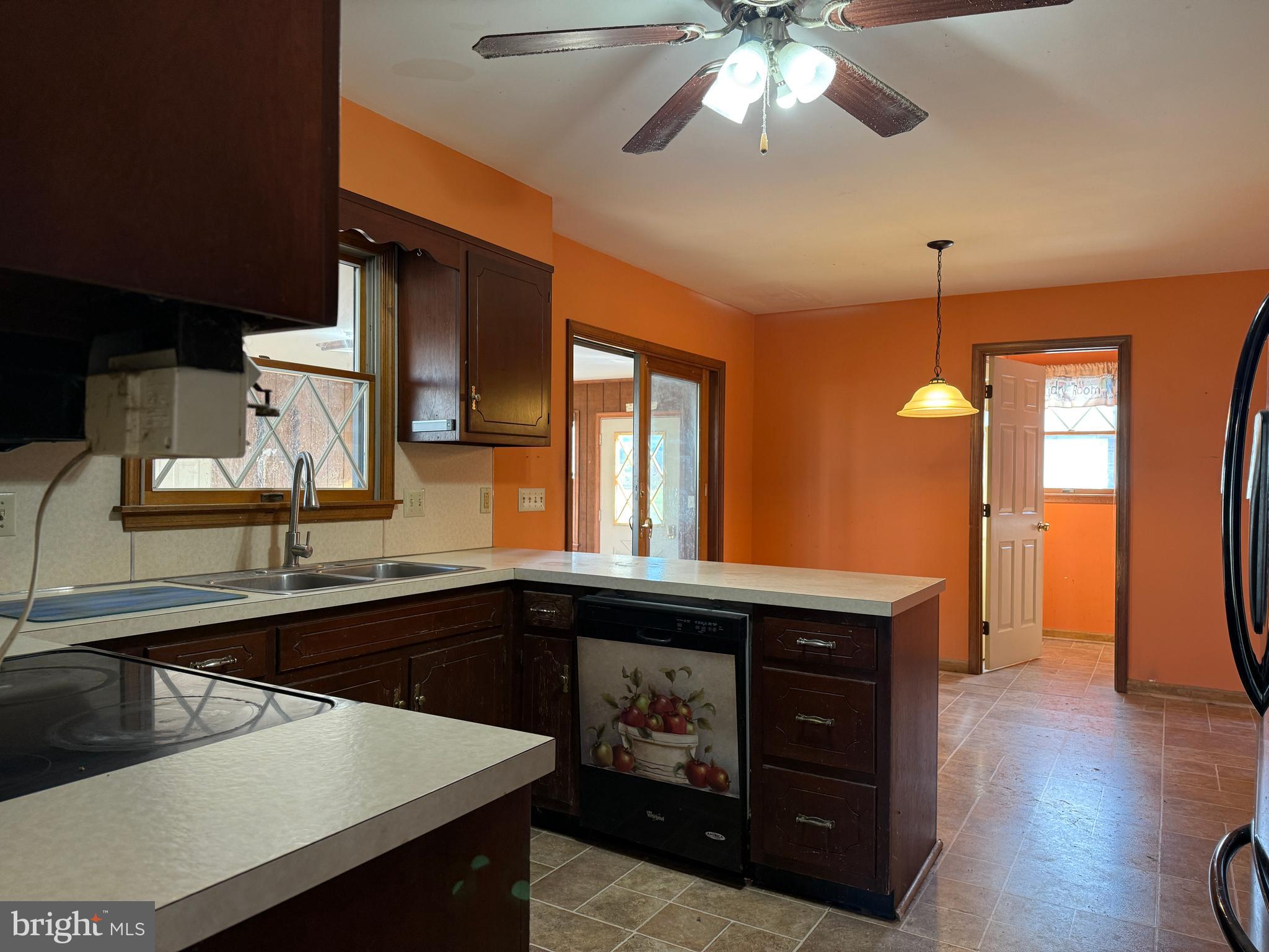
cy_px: 476
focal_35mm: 24
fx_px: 880
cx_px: 634
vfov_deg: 56.8
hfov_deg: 71.6
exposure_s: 1/60
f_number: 1.78
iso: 160
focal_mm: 6.76
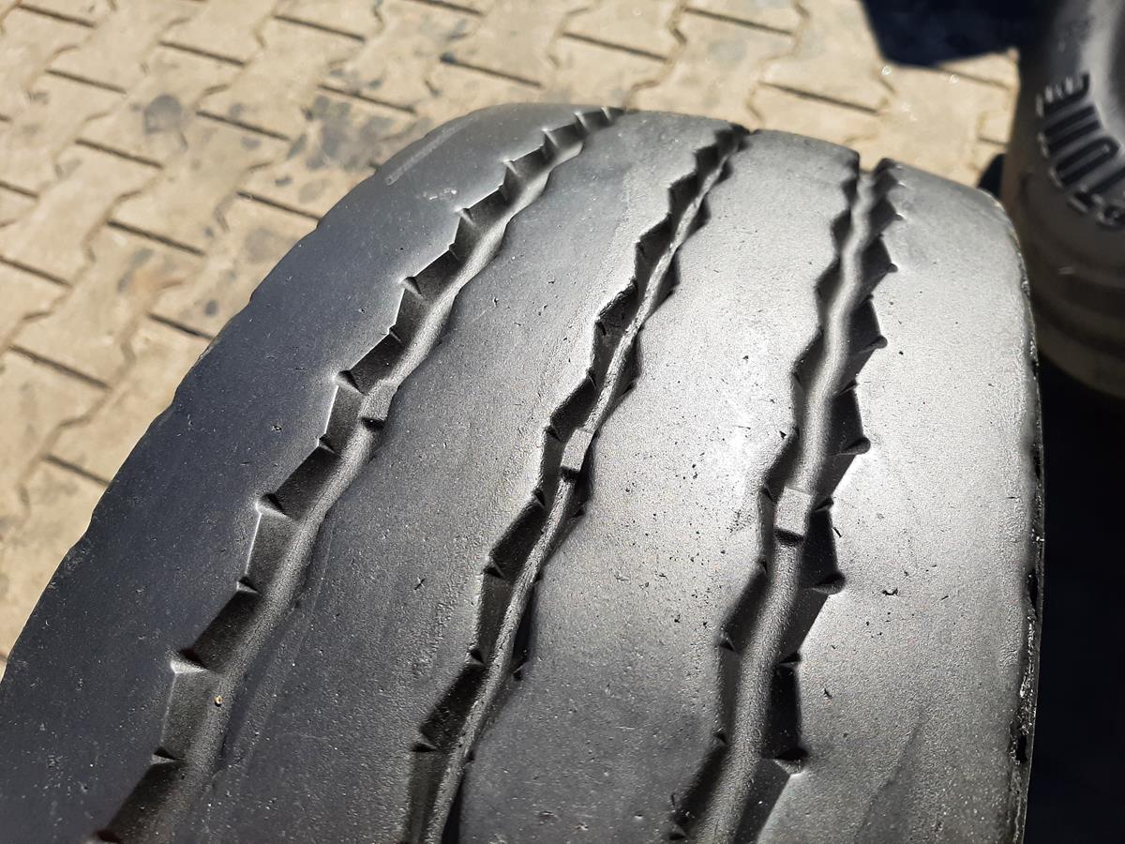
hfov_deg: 67.3
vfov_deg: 53.1
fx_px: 845
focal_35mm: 26
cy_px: 422
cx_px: 562
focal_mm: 3.93
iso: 40
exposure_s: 1/1623
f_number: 1.7
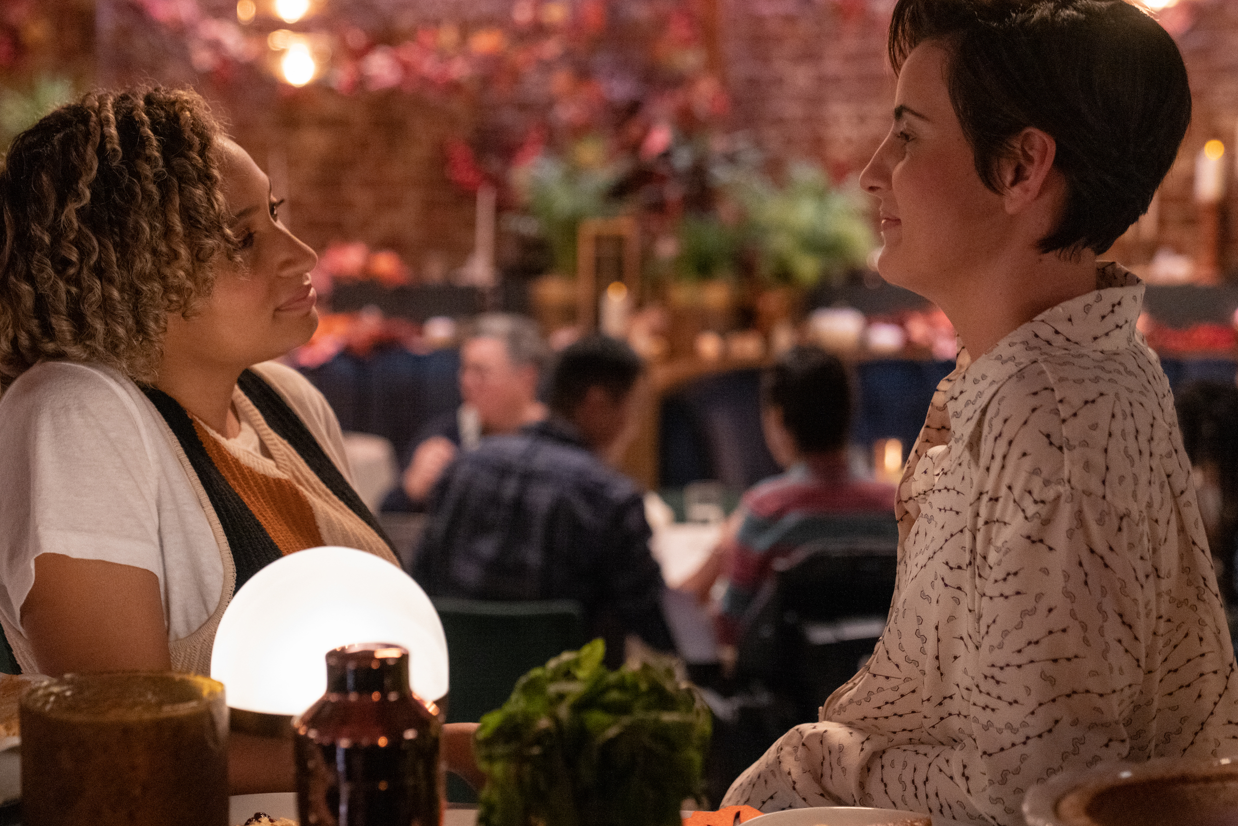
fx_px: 2201
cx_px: 568
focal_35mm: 64
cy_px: 434
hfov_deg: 31.4
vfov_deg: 21.2
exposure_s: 1/80
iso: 10000
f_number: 2.8
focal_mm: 55
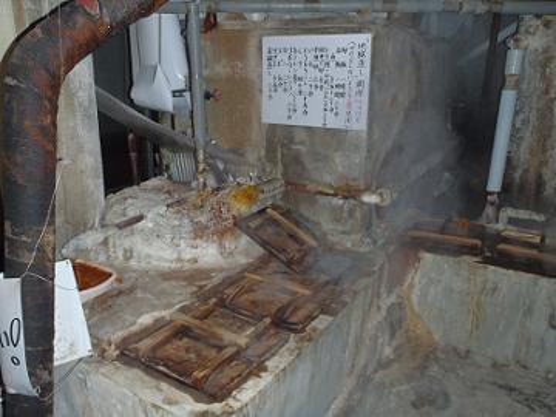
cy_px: 208
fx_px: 450
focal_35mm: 28
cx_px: 278
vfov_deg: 49.7
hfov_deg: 63.4
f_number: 3.9
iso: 200
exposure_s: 1/30
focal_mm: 5
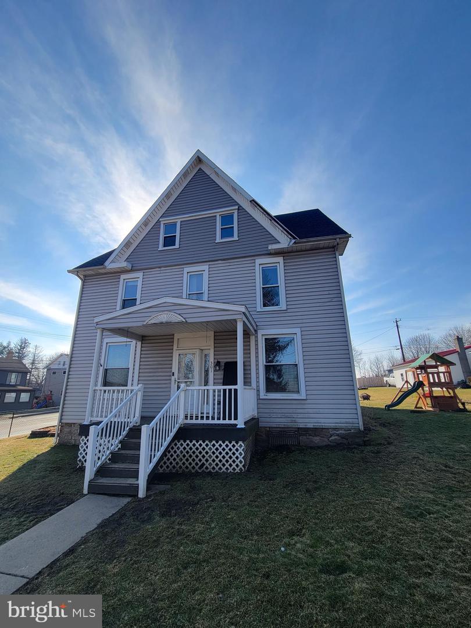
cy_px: 314
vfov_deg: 106.2
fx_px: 236
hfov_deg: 89.9
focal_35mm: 13
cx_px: 236
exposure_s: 1/611
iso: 50
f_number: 2.2
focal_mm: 2.2
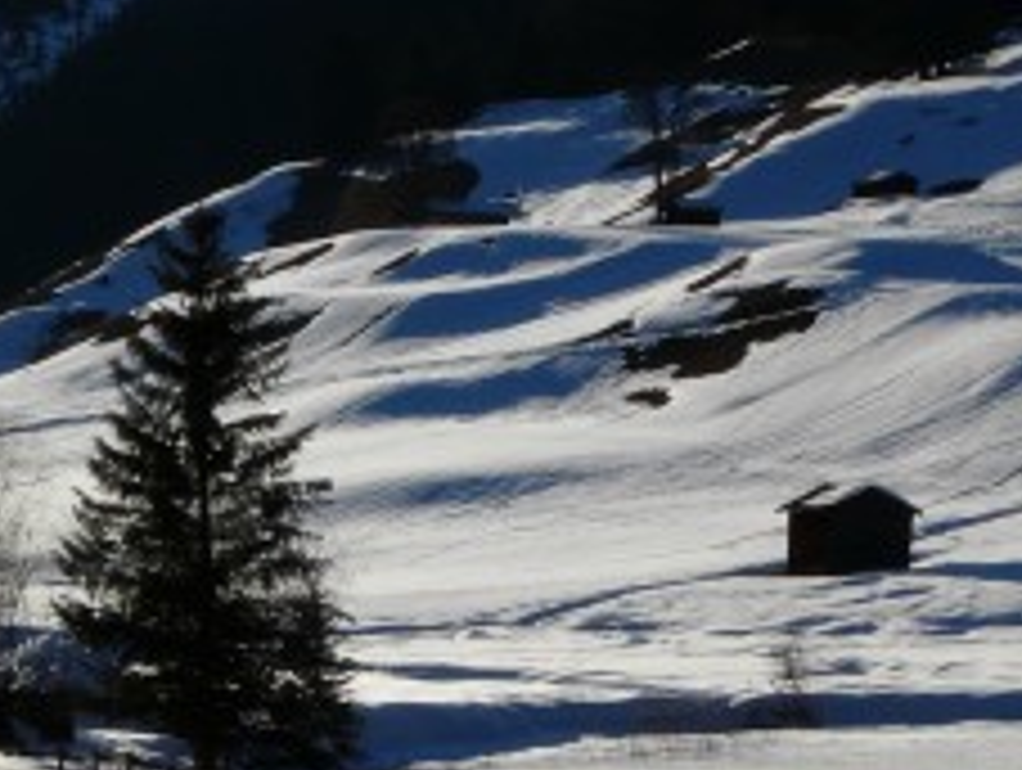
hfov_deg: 11.8
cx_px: 986
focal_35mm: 166
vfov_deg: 8.9
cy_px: 788
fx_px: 4909
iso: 100
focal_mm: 9.8
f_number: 8
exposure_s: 1/400
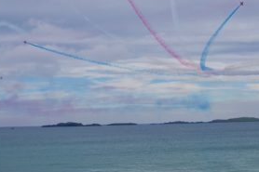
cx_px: 182
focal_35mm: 59
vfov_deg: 22.9
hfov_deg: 33.5
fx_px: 424
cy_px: 56
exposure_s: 1/1250
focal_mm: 26
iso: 200
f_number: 5.6
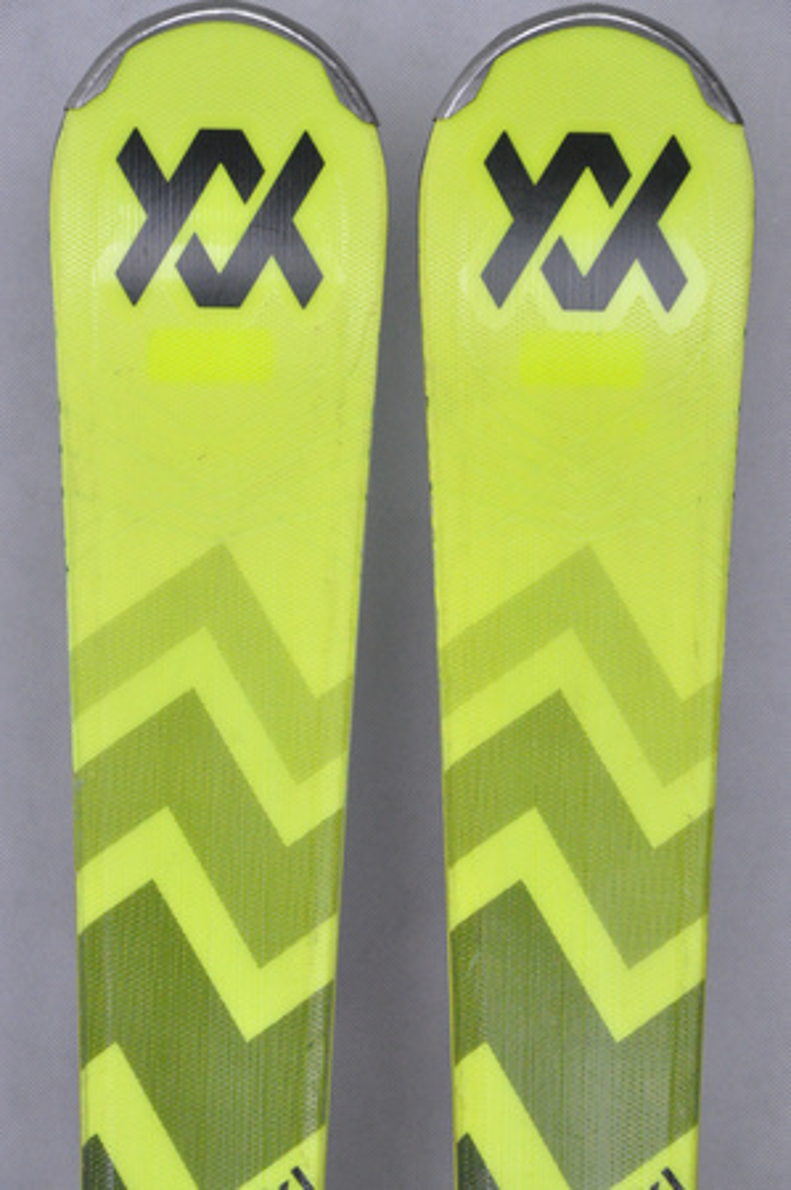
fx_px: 5203
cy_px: 595
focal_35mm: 158
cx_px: 396
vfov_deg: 13.1
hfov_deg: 8.7
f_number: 9.5
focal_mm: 105
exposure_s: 1/125
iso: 3200
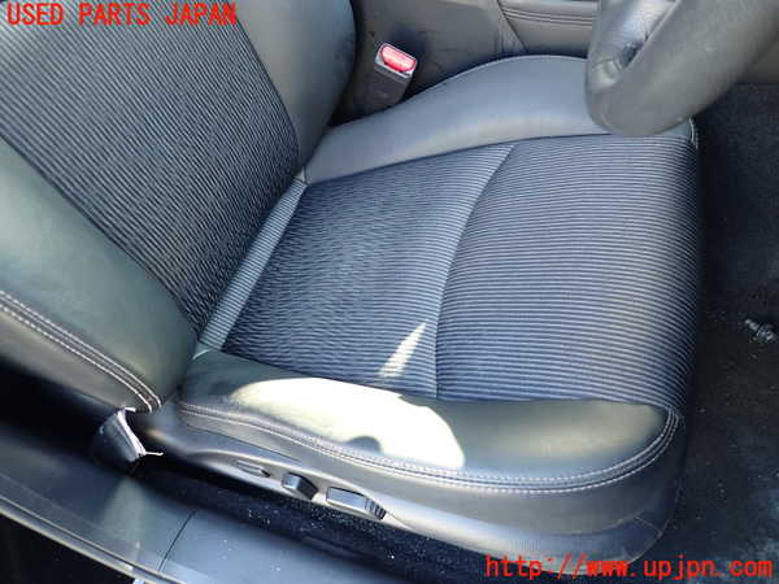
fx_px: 563
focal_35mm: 25
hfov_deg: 69.4
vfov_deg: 54.9
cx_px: 390
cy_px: 292
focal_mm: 4.5
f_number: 2
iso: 200
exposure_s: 1/50
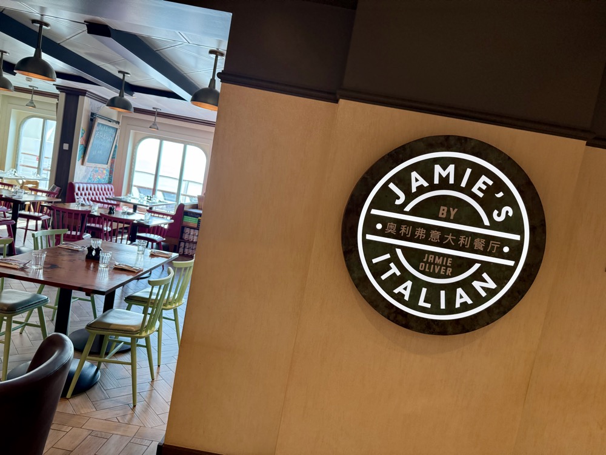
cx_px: 303
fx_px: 420
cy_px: 228
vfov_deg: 56.8
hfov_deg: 71.6
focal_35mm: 24
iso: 200
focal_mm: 6.76
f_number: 1.78
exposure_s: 1/229
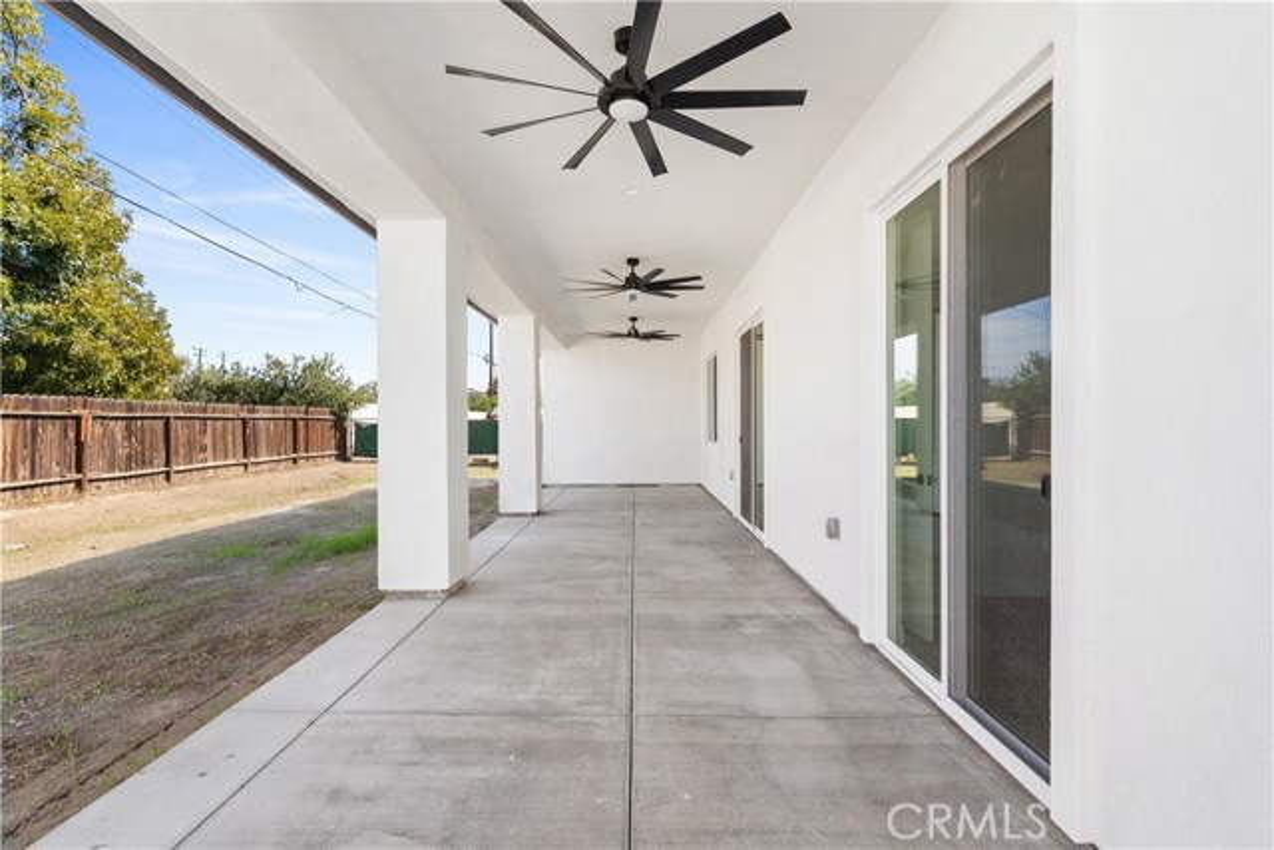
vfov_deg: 70.5
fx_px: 602
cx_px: 637
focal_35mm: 17
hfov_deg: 93.3
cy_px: 425
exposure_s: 1/640
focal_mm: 17
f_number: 5.6
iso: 400
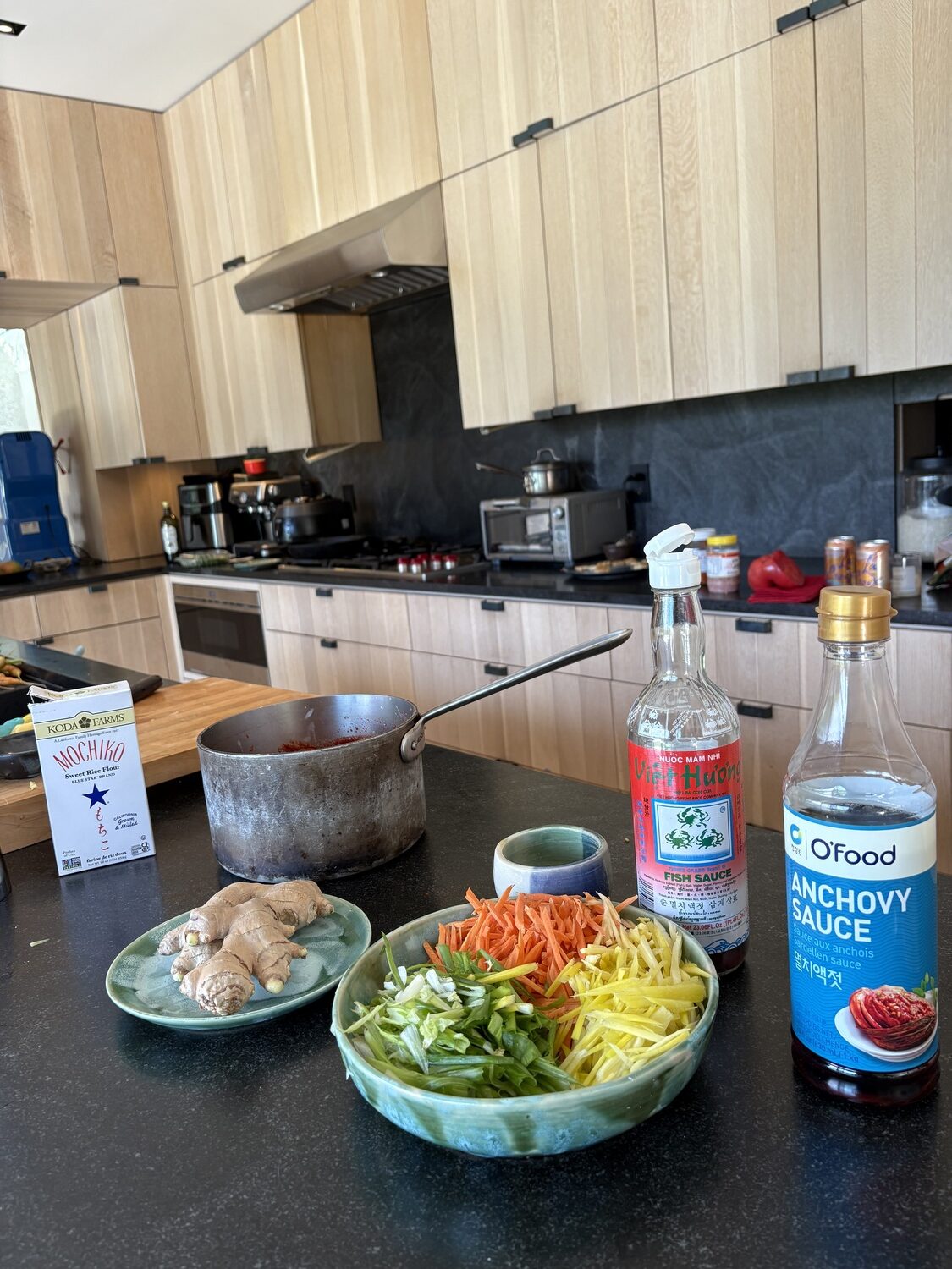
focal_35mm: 26
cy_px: 634
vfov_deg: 67.3
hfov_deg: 53.1
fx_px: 953
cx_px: 476
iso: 80
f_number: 1.6
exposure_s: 1/120
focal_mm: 5.96
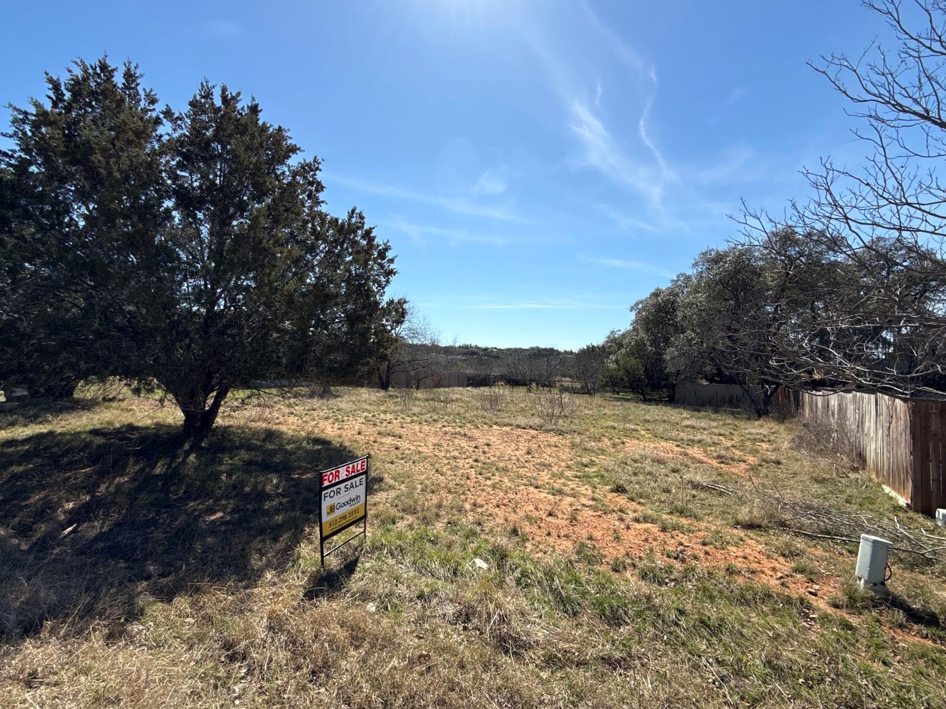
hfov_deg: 94.5
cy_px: 350
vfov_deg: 78.1
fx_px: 437
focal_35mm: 16
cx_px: 457
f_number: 2.2
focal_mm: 2.22
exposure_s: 1/2611
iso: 50
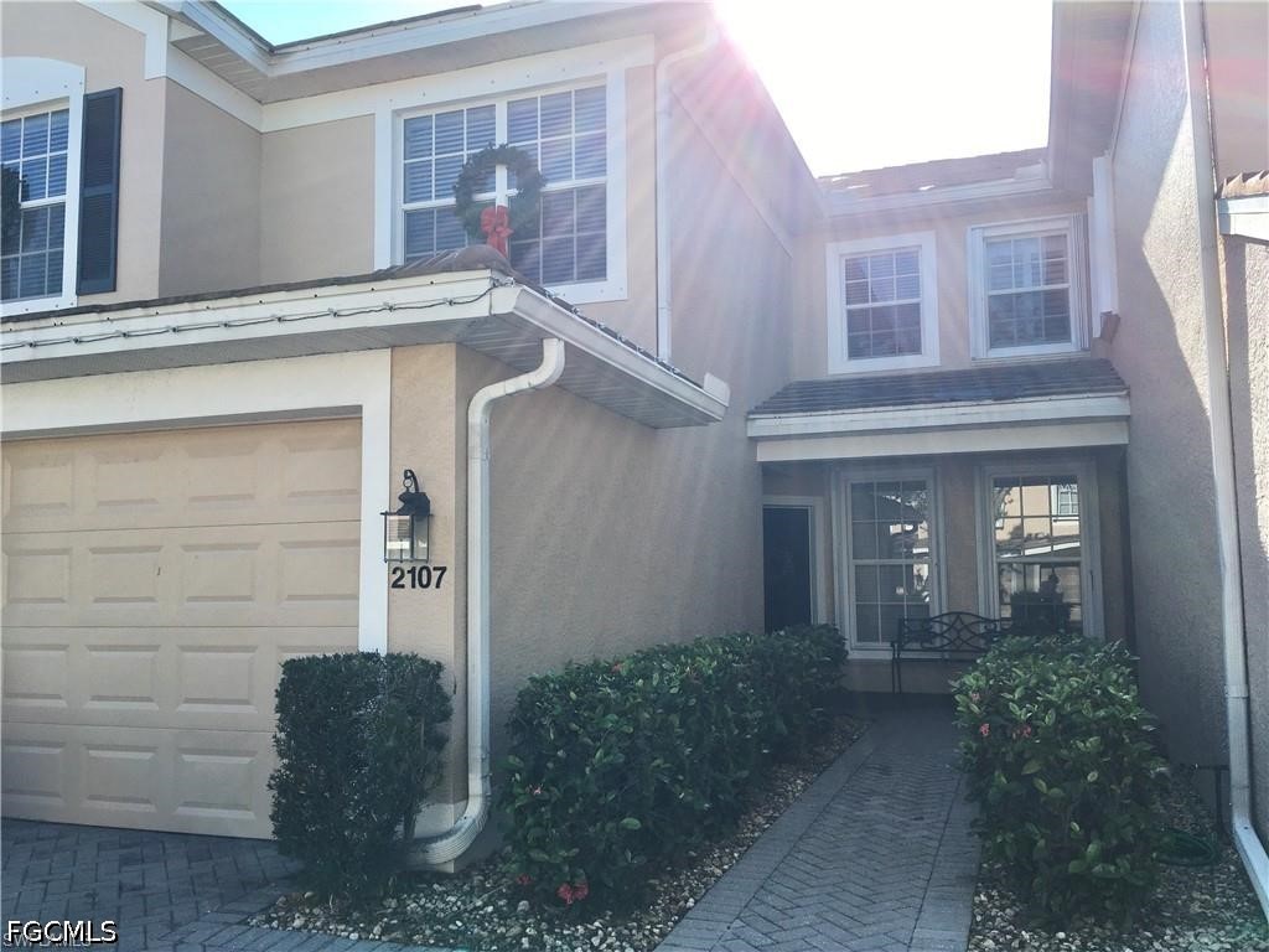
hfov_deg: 61.7
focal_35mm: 29
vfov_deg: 48.2
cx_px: 634
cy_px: 476
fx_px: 1063
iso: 25
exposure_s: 1/777
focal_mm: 4.15
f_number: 2.2
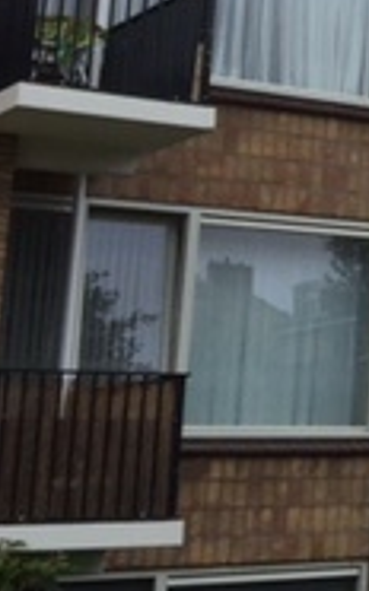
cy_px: 67
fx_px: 1708
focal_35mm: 106
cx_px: 913
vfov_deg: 19.3
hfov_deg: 10.5
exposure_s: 1/879
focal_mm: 4.15
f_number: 2.2
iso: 32
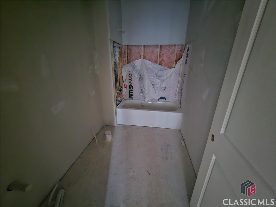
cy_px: 104
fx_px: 104
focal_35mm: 13
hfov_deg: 106.2
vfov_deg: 89.9
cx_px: 138
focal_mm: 2.2
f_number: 2.2
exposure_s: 1/8
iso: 1600
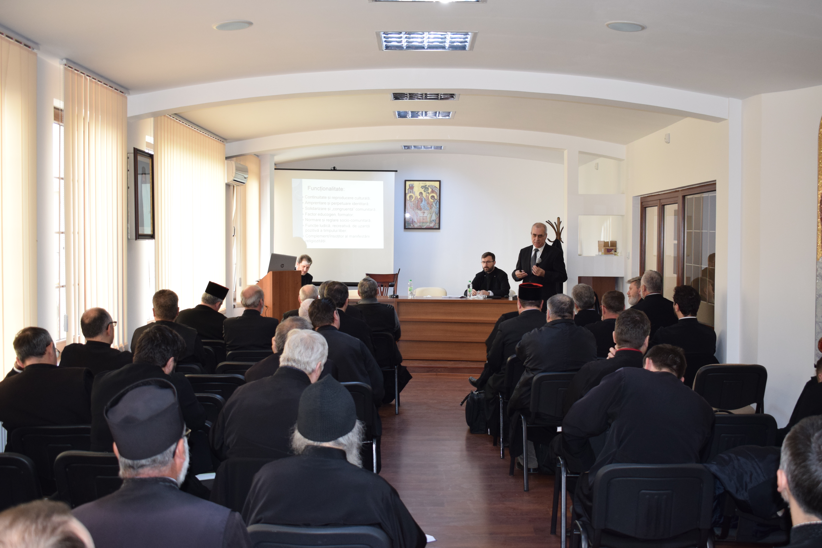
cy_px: 274
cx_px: 411
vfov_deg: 33.0
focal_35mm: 40
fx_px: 925
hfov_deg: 47.9
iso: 800
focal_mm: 27
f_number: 5
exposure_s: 1/100
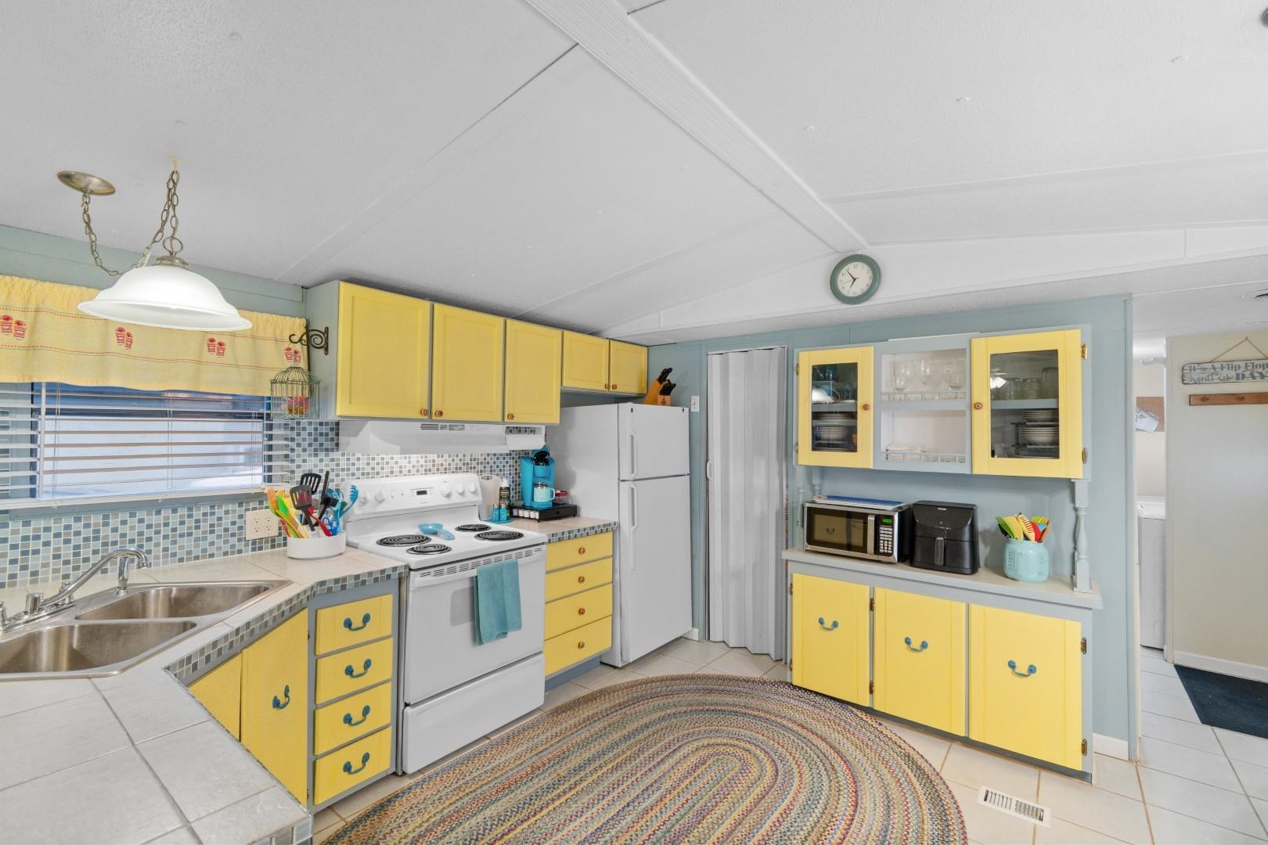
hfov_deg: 100.4
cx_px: 634
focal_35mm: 15
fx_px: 528
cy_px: 422
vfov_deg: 77.3
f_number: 4.5
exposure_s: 1/6
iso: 100
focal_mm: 10
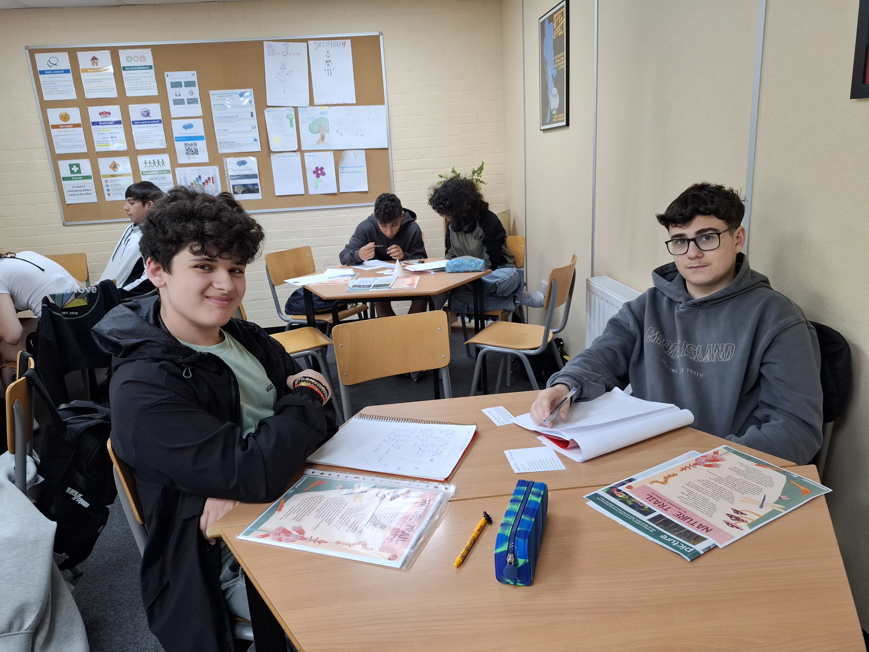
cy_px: 326
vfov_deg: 58.9
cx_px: 434
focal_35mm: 23
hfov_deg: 73.9
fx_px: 577
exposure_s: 1/100
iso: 200
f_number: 1.8
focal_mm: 5.54
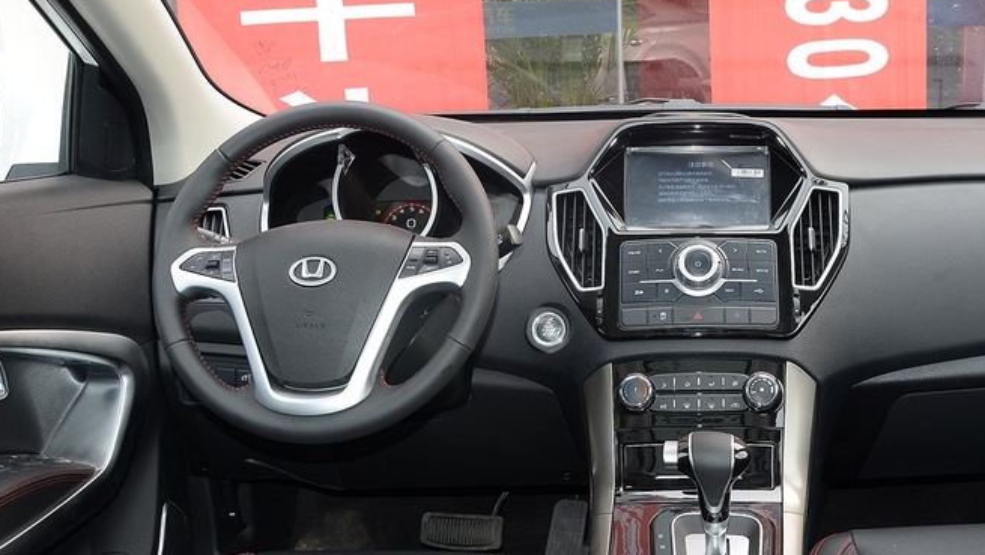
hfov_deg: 48.1
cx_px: 696
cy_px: 237
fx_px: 1071
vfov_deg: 29.0
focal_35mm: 41
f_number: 6.3
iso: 400
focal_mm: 18
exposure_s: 1/60
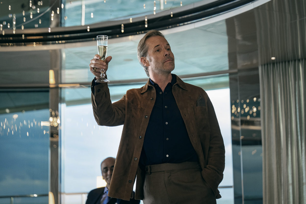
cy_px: 102
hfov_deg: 27.3
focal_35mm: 74
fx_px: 629
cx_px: 153
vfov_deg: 18.4
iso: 800
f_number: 2.8
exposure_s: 1/160
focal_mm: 74
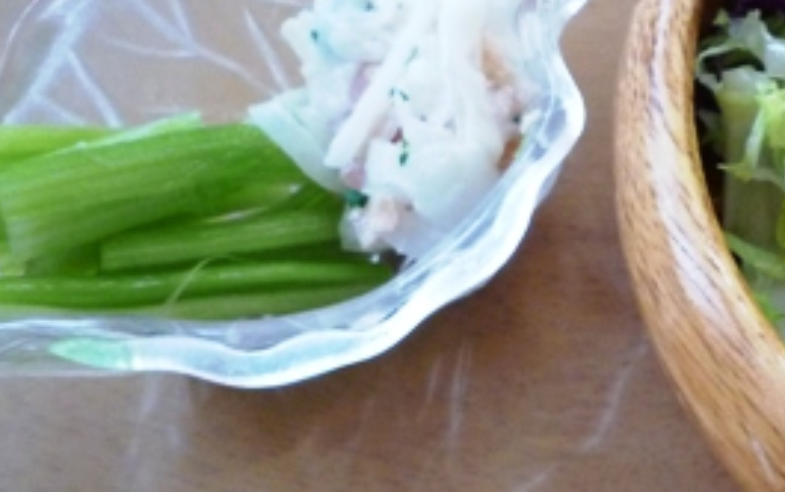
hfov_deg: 29.3
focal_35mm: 64
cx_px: 829
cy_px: 285
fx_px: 1370
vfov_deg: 20.3
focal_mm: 4.4
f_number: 2.8
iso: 320
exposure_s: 1/30
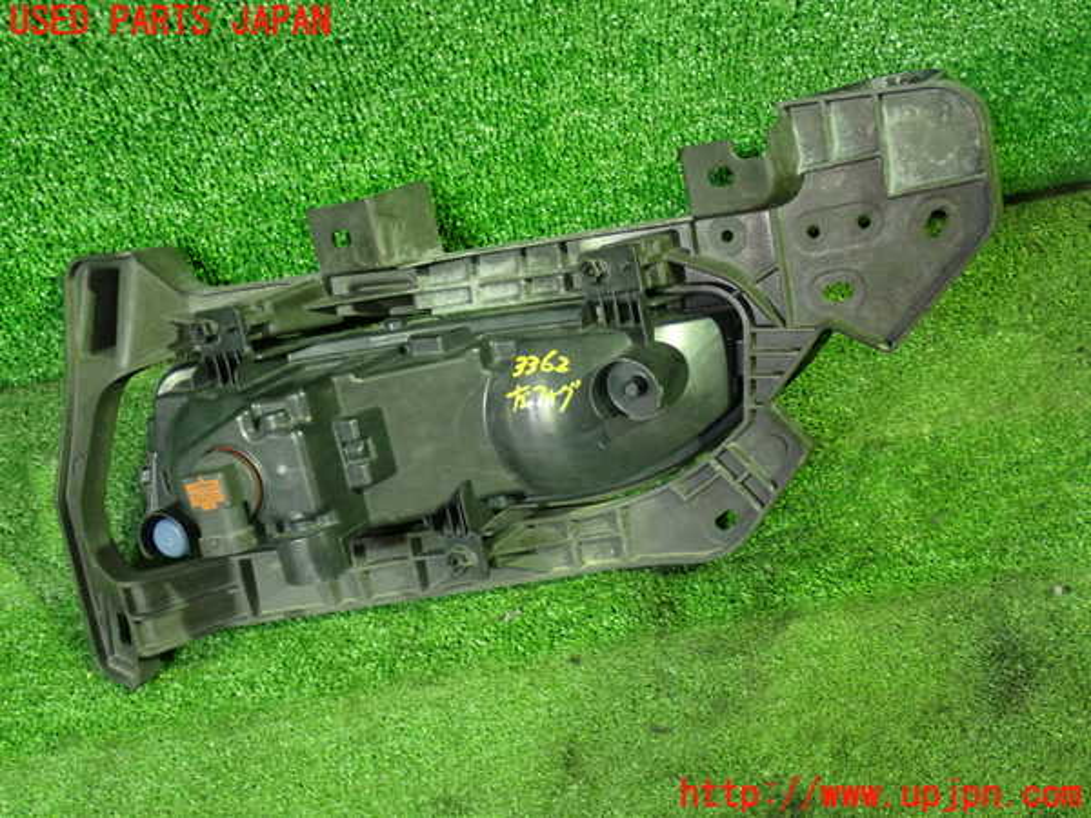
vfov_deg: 35.1
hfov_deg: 45.8
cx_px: 546
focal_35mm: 41
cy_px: 409
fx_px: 1292
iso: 800
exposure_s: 1/20
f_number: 2.8
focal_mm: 7.31
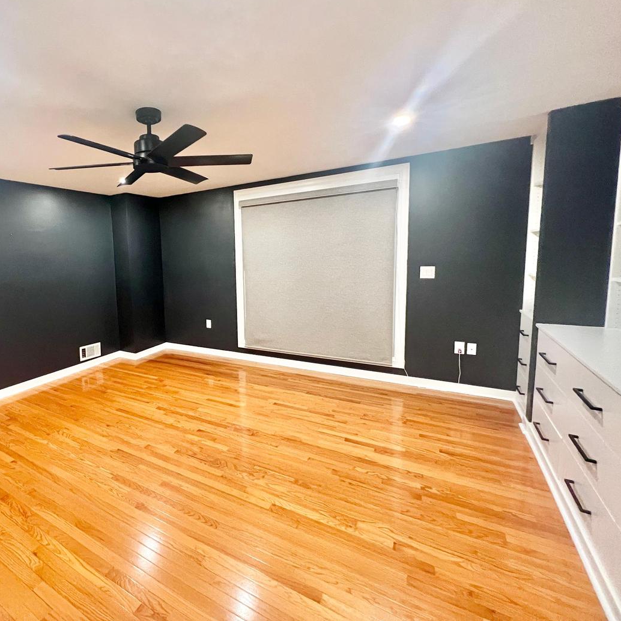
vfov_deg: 87.4
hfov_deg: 84.1
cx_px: 201
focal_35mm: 16
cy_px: 297
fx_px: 325
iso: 640
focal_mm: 1.57
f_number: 1.8
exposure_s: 1/60
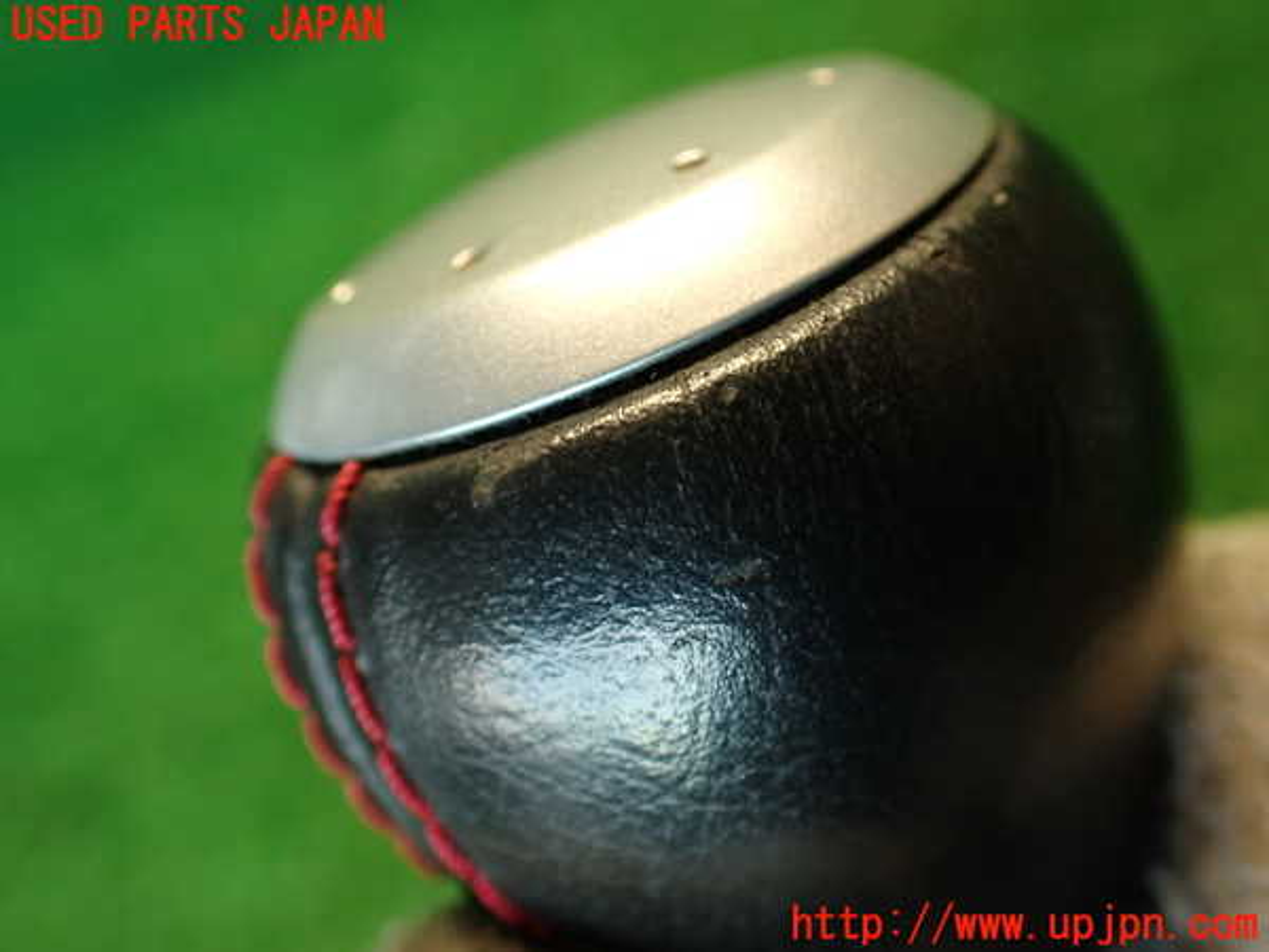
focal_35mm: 32
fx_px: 1173
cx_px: 634
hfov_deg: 56.8
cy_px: 476
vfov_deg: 44.2
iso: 250
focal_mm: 5.79
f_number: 2.4
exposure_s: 1/30
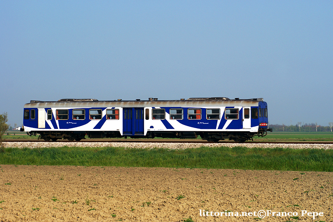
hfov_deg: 19.5
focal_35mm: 105
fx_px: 971
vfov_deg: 13.0
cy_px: 111
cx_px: 166
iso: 100
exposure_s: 1/500
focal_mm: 70
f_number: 7.1
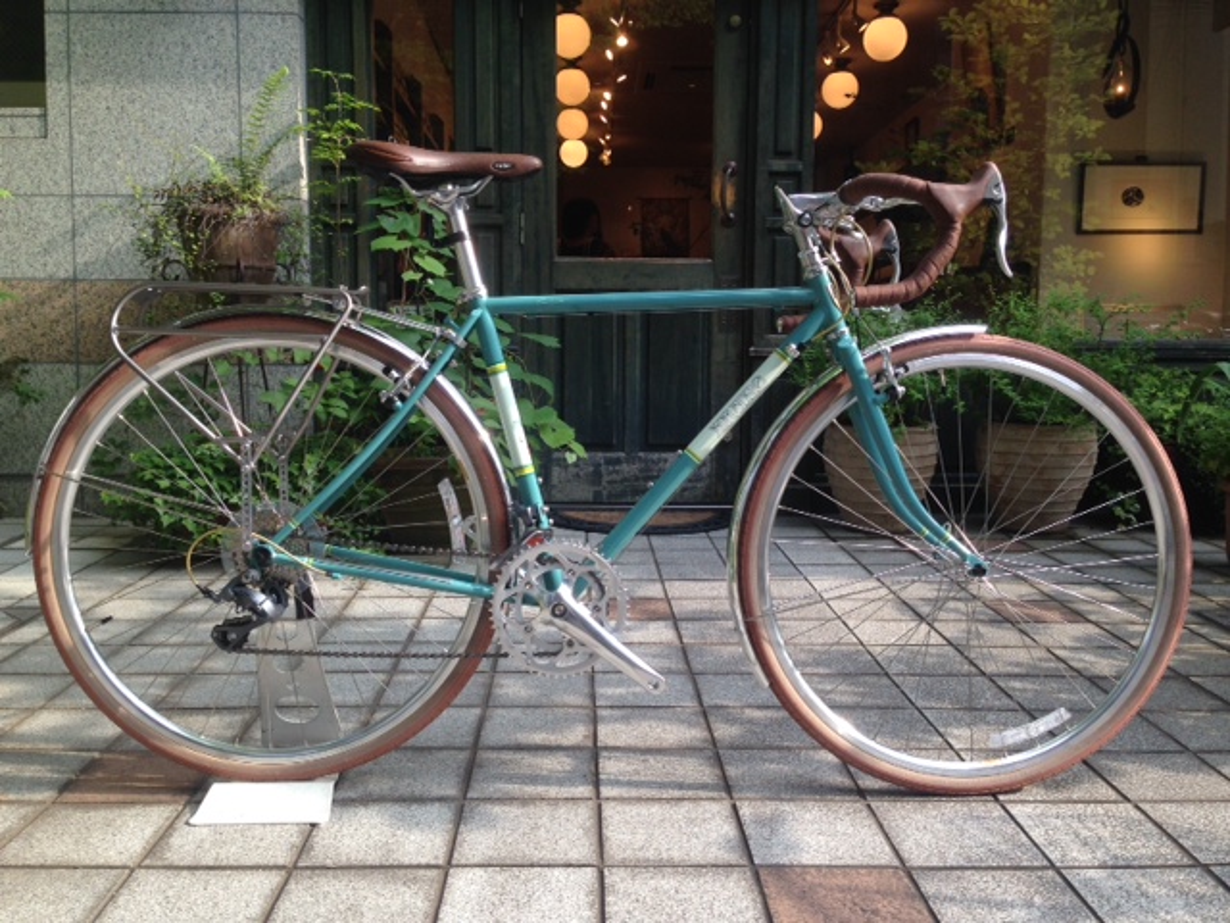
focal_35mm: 33
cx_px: 615
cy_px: 462
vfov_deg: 42.9
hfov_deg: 55.4
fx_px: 1173
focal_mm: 4.12
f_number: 2.4
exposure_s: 1/213
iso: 50
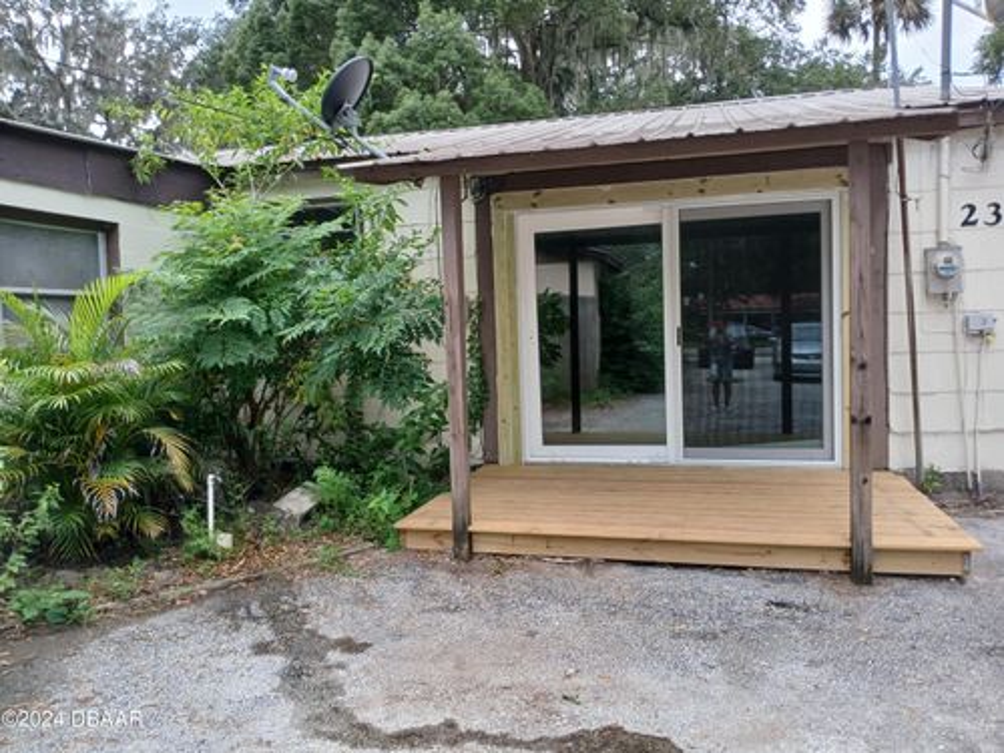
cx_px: 502
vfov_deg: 53.1
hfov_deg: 67.3
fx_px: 754
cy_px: 376
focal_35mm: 26
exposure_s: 1/120
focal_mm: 3.98
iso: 25
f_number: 1.8
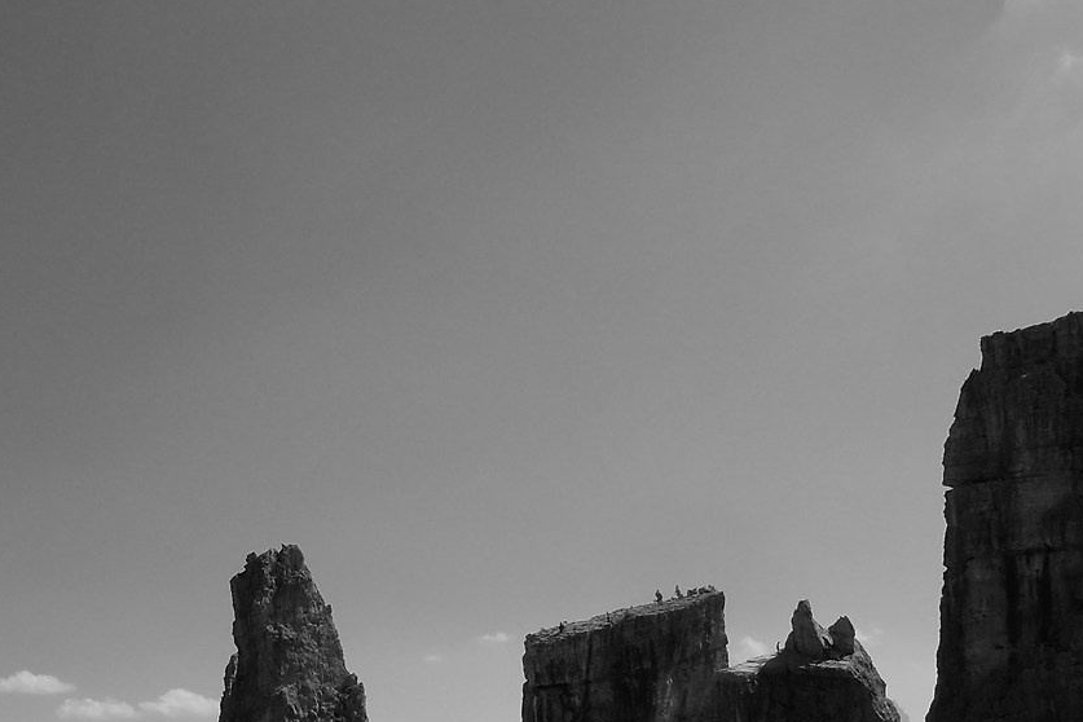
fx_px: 1293
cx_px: 177
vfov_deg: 29.5
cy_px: 684
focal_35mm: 43
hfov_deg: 42.8
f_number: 14
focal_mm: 10
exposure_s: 1/420
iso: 400
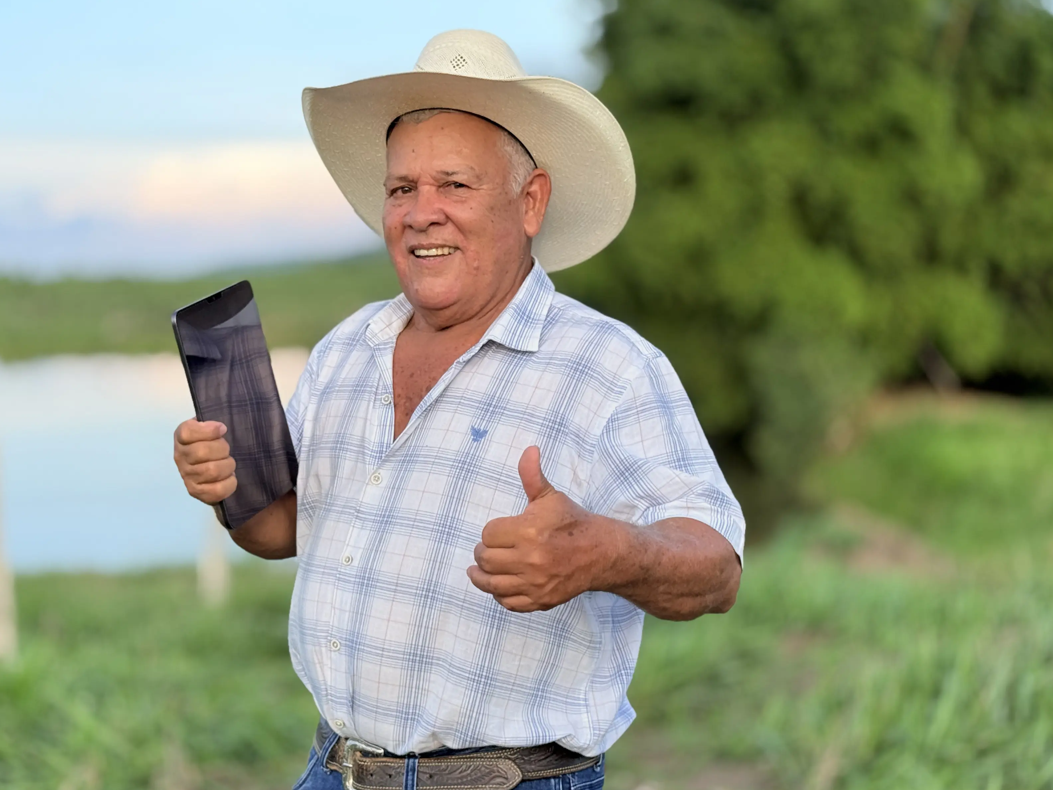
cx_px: 404
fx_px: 1856
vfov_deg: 24.0
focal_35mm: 61
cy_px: 371
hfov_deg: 31.6
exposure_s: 1/1027
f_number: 1.78
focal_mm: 6.76
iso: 64
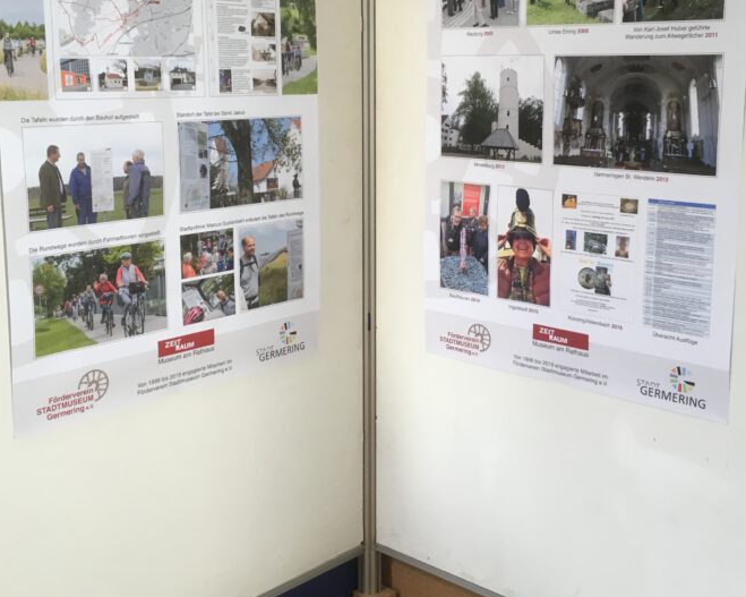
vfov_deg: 33.9
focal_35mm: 44
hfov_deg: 42.0
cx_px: 401
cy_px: 214
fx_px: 971
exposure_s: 1/33
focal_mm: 4.15
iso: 80
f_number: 2.2
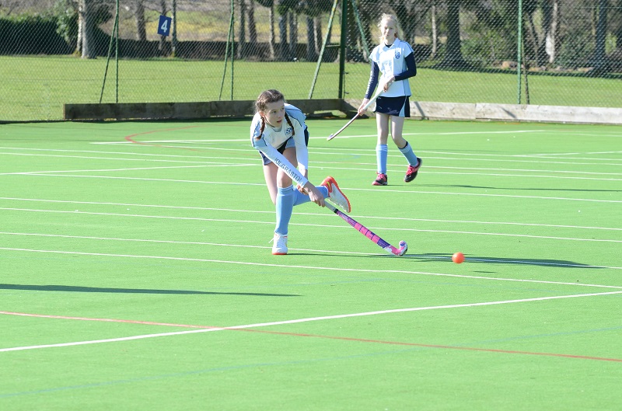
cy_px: 206
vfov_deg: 7.0
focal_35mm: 195
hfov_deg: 10.6
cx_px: 311
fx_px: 3361
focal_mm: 130
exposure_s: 1/400
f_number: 7.1
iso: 400
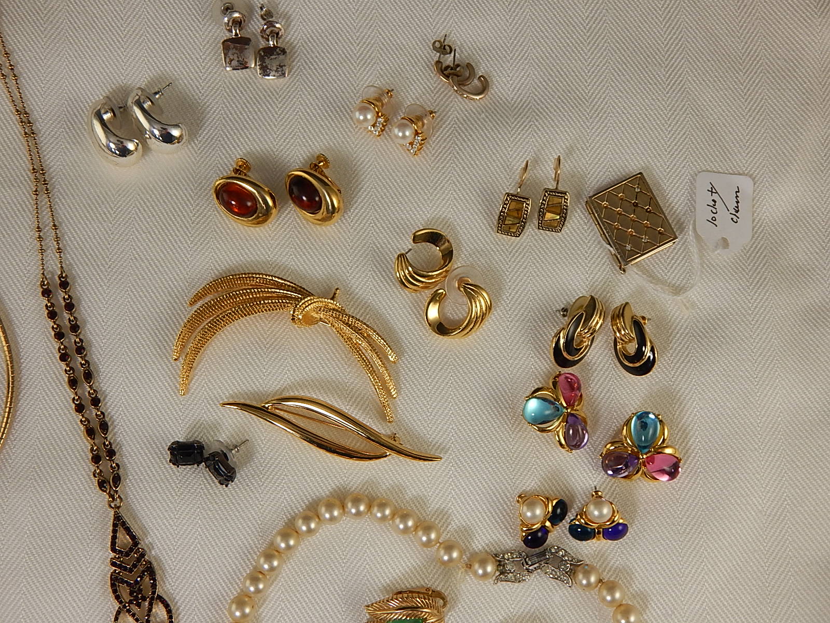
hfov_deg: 43.9
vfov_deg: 33.6
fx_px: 1031
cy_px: 312
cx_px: 415
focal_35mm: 43
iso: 125
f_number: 3.6
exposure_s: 1/125
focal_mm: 7.7
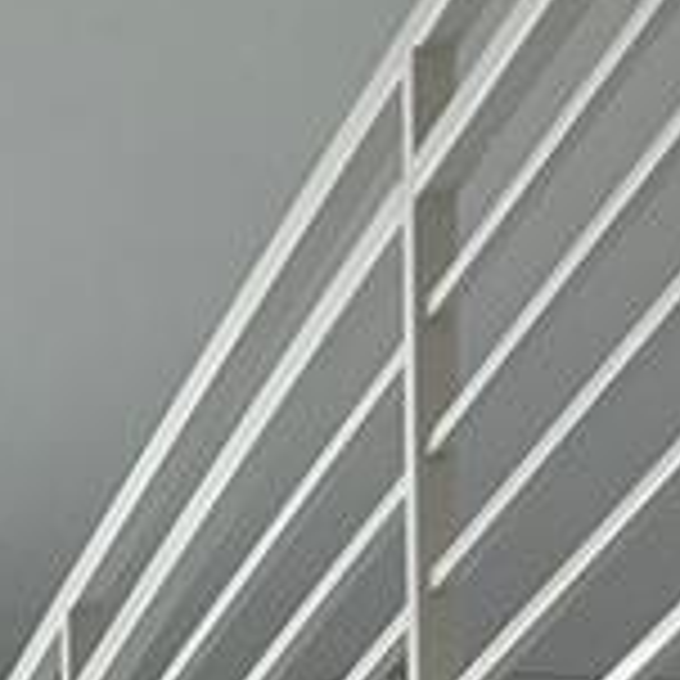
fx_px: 4067
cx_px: -878
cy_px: 2026
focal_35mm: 183
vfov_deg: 8.2
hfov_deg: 8.8
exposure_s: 1/718
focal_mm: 5.7
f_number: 1.5
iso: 50
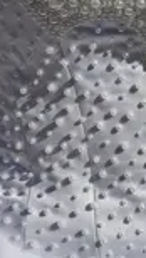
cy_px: 67
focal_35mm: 68
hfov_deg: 17.7
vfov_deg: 30.5
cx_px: 104
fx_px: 466
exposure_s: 1/1709
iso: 50
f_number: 1.89
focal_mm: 5.89
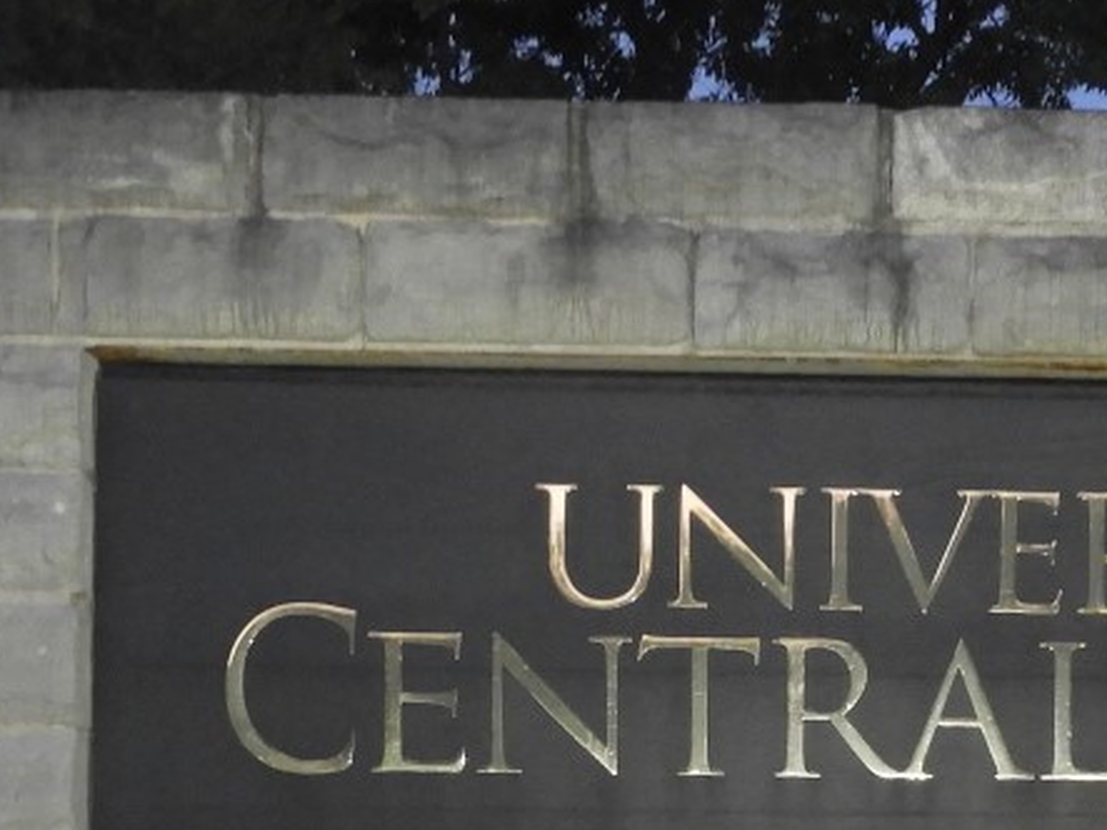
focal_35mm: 130
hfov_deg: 14.8
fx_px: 4156
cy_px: 892
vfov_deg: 11.3
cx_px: 1204
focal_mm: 7.2
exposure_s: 1/30
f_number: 3.8
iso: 560
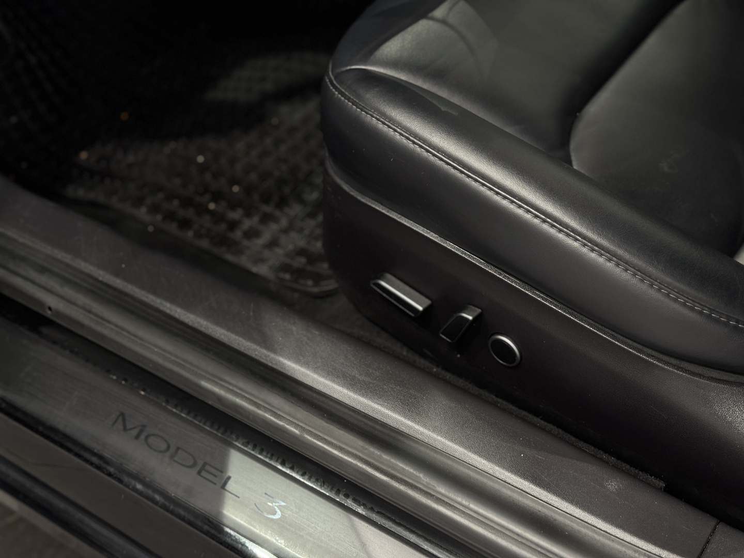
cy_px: 279
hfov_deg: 39.7
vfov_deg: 30.3
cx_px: 372
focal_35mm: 48
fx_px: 1032
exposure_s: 1/33
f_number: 1.78
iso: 200
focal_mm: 6.76
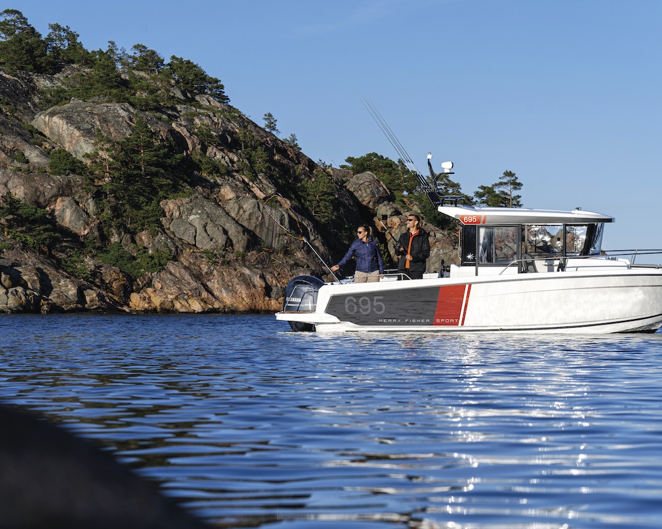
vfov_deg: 14.9
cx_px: 332
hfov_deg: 18.6
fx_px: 2017
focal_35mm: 103
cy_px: 265
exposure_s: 1/800
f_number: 7.1
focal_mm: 91
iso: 100
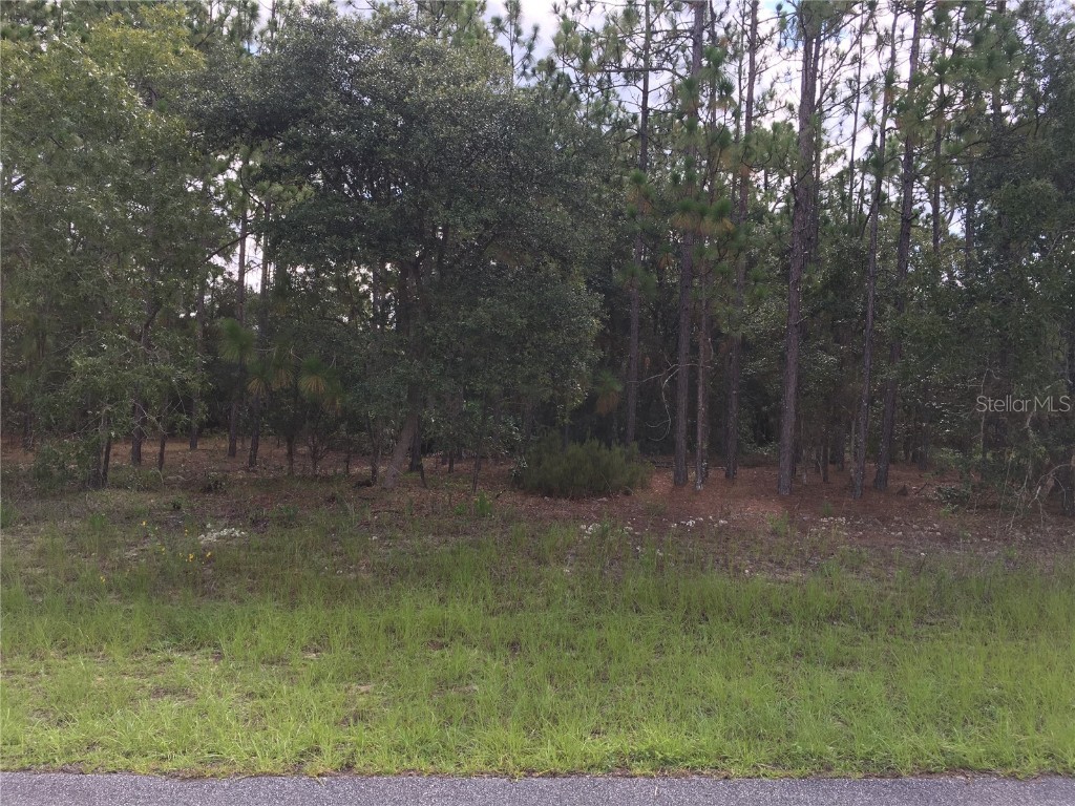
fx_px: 901
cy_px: 403
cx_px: 538
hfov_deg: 61.7
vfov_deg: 48.2
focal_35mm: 29
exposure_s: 1/346
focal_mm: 4.15
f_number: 2.2
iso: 25
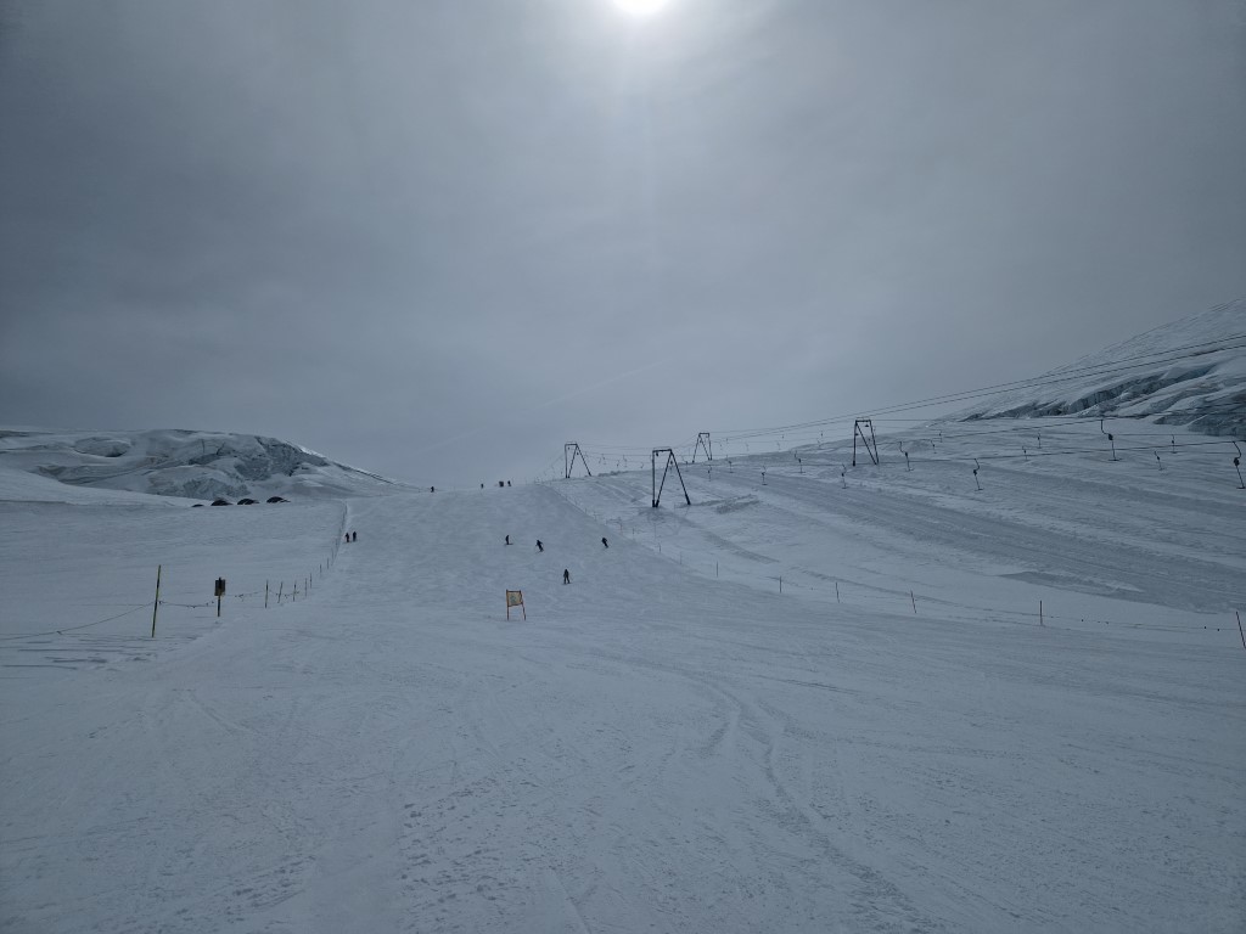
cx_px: 623
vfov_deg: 58.9
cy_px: 467
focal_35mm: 23
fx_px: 828
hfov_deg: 73.9
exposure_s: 1/17728
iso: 50
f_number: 1.8
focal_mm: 5.4
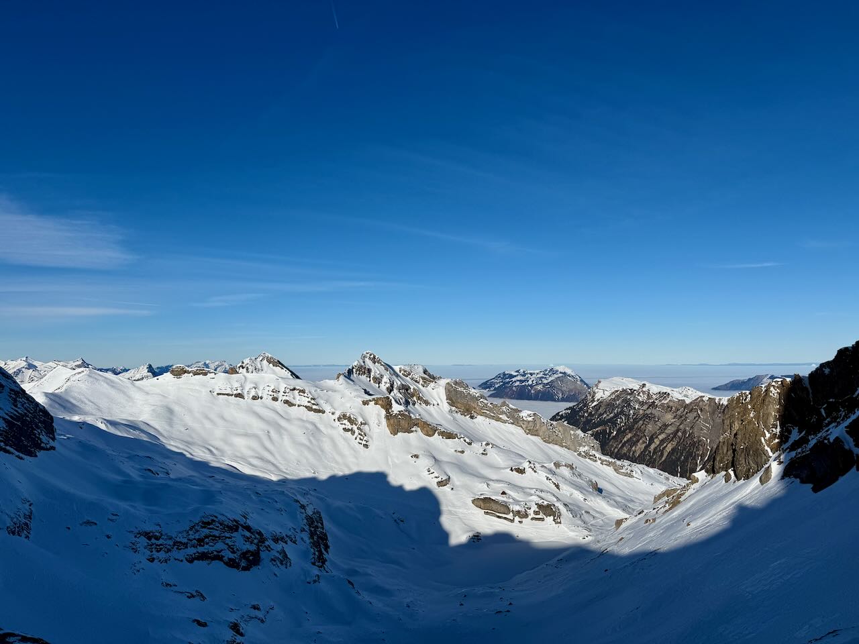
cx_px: 430
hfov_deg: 71.6
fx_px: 596
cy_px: 322
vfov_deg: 56.8
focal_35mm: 24
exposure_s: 1/14286
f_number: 1.78
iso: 80
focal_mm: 6.76
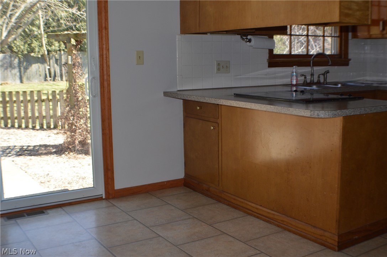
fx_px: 612
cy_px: 128
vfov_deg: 23.7
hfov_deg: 35.1
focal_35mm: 57
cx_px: 194
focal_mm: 38
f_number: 5
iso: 360
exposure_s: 1/125
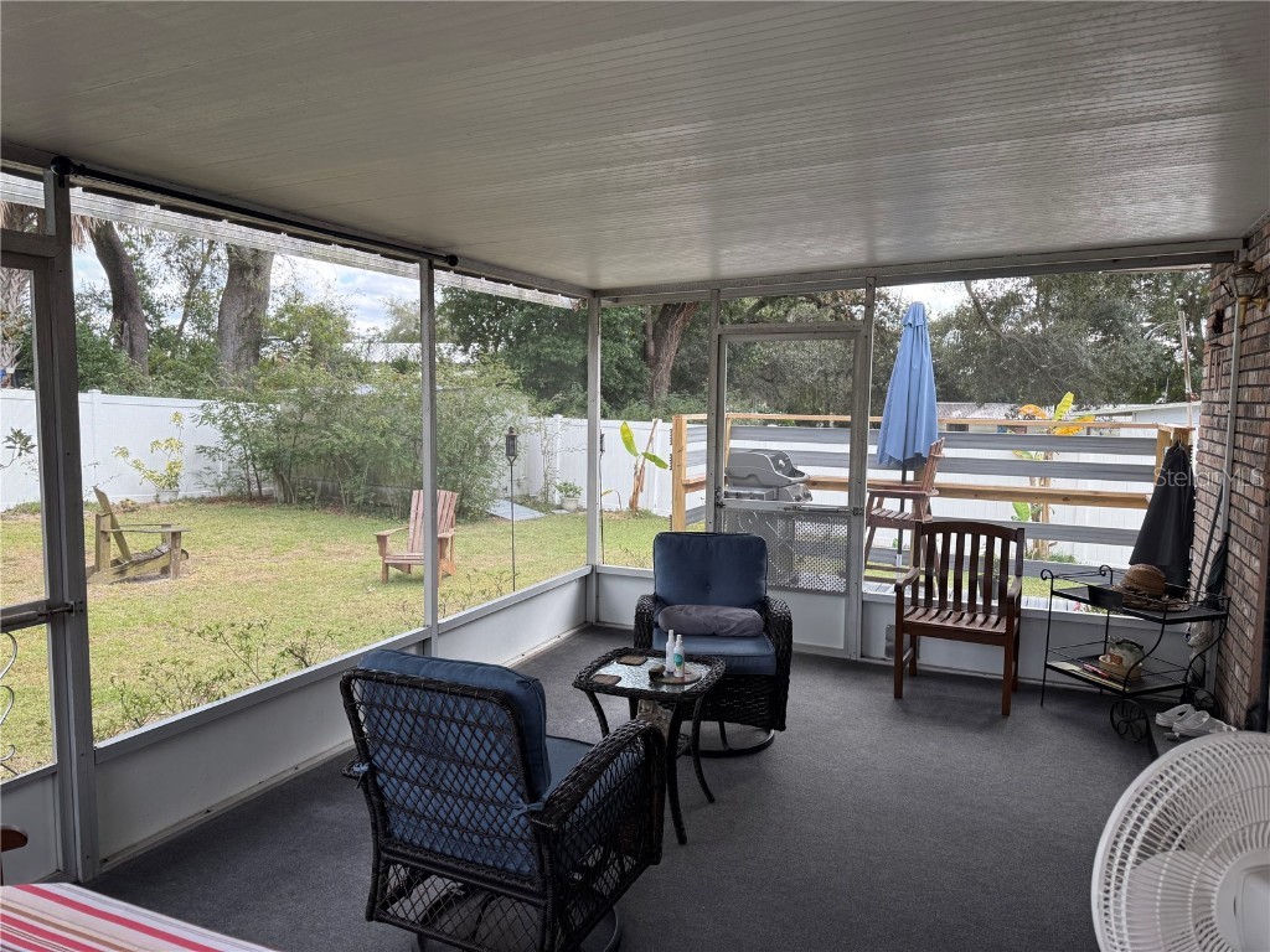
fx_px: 881
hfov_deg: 71.6
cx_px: 635
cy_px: 476
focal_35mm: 24
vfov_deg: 56.8
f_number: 1.78
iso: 100
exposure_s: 1/391
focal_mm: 6.76
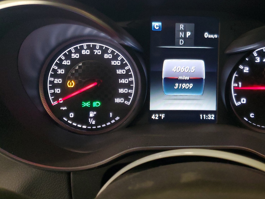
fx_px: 276
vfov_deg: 39.2
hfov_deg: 50.2
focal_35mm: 36
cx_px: 182
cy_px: 67
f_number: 1.5
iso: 288
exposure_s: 1/17
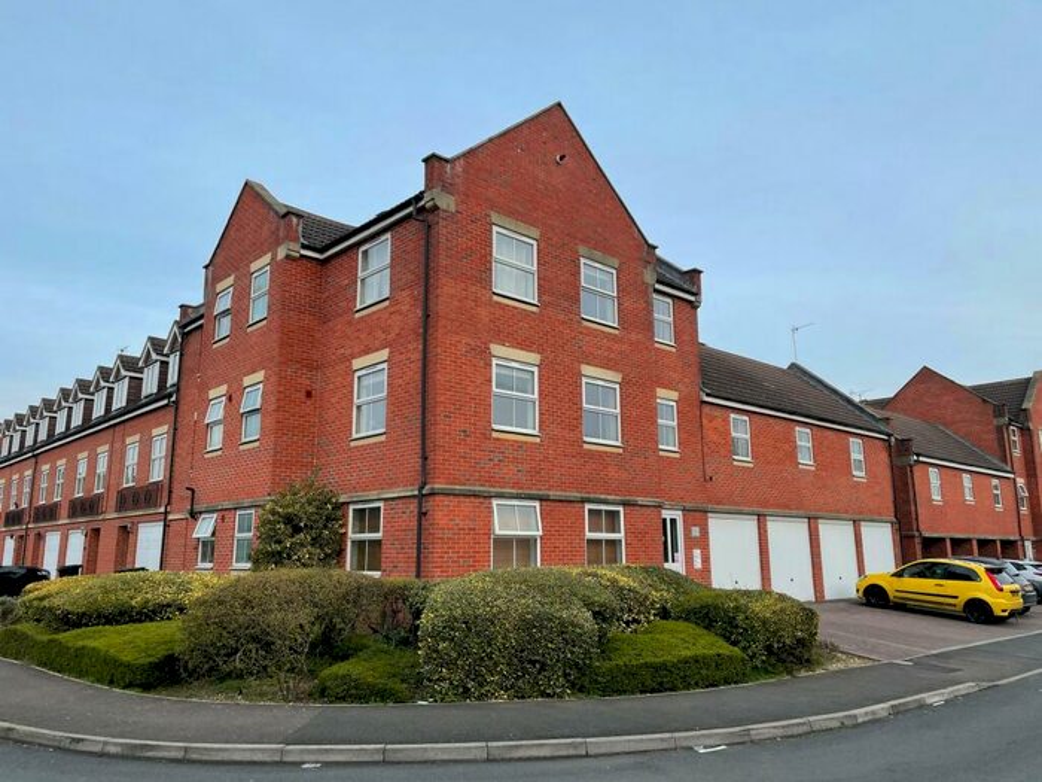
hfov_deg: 67.3
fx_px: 783
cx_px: 521
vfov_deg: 53.1
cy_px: 391
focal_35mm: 26
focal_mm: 4.2
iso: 32
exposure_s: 1/739
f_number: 1.6
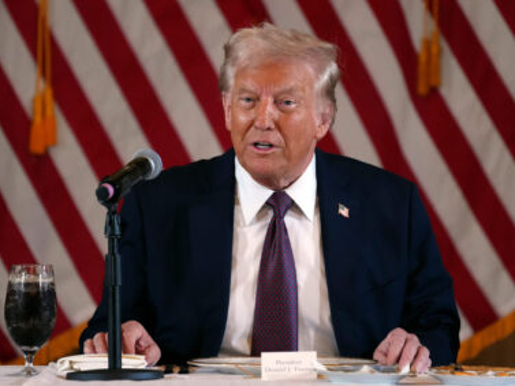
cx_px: 265
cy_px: 183
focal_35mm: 334
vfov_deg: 4.5
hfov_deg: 5.9
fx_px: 4971
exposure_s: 1/125
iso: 4000
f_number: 5.6
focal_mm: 291
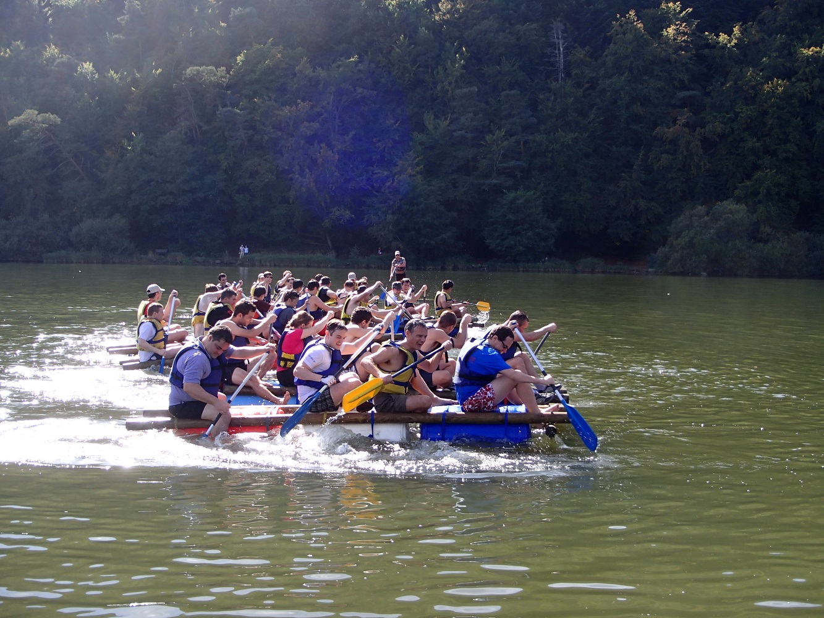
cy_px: 309
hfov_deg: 41.2
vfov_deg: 31.5
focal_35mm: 46
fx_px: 1095
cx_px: 412
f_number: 4.9
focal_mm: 8.25
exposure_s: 1/250
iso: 100
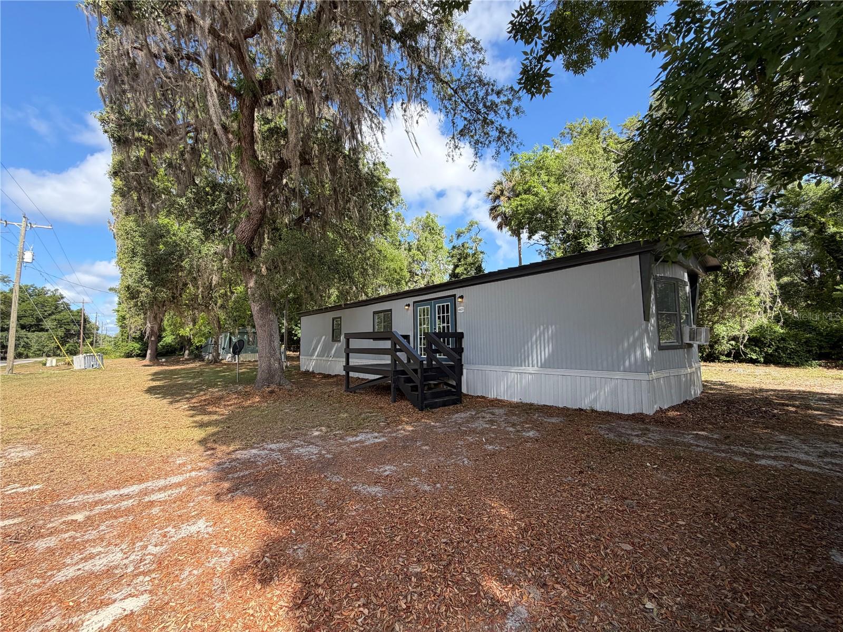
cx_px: 422
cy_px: 316
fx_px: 341
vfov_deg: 85.7
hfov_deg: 102.1
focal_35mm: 14
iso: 40
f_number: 2.2
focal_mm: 2.22
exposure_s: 1/554
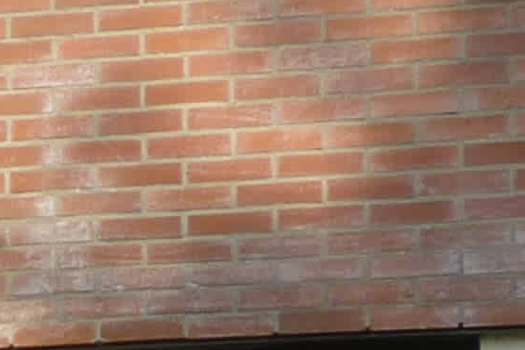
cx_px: -306
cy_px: 884
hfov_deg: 9.2
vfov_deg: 6.0
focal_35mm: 217
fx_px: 3165
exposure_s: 1/500
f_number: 3.5
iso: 80
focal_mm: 5.2
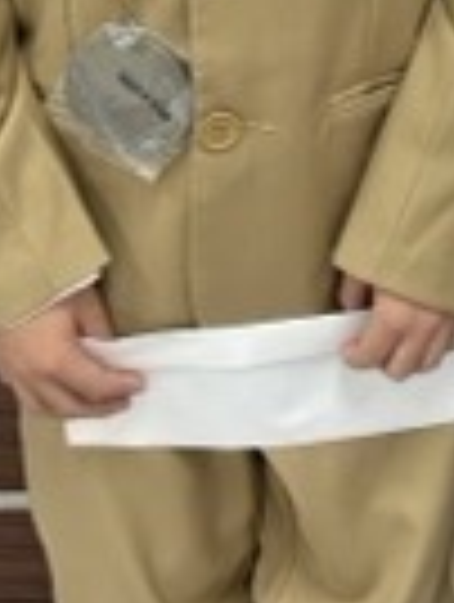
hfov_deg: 11.6
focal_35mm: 124
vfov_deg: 14.6
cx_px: 602
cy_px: -351
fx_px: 2162
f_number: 1.6
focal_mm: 5.96
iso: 200
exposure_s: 1/60
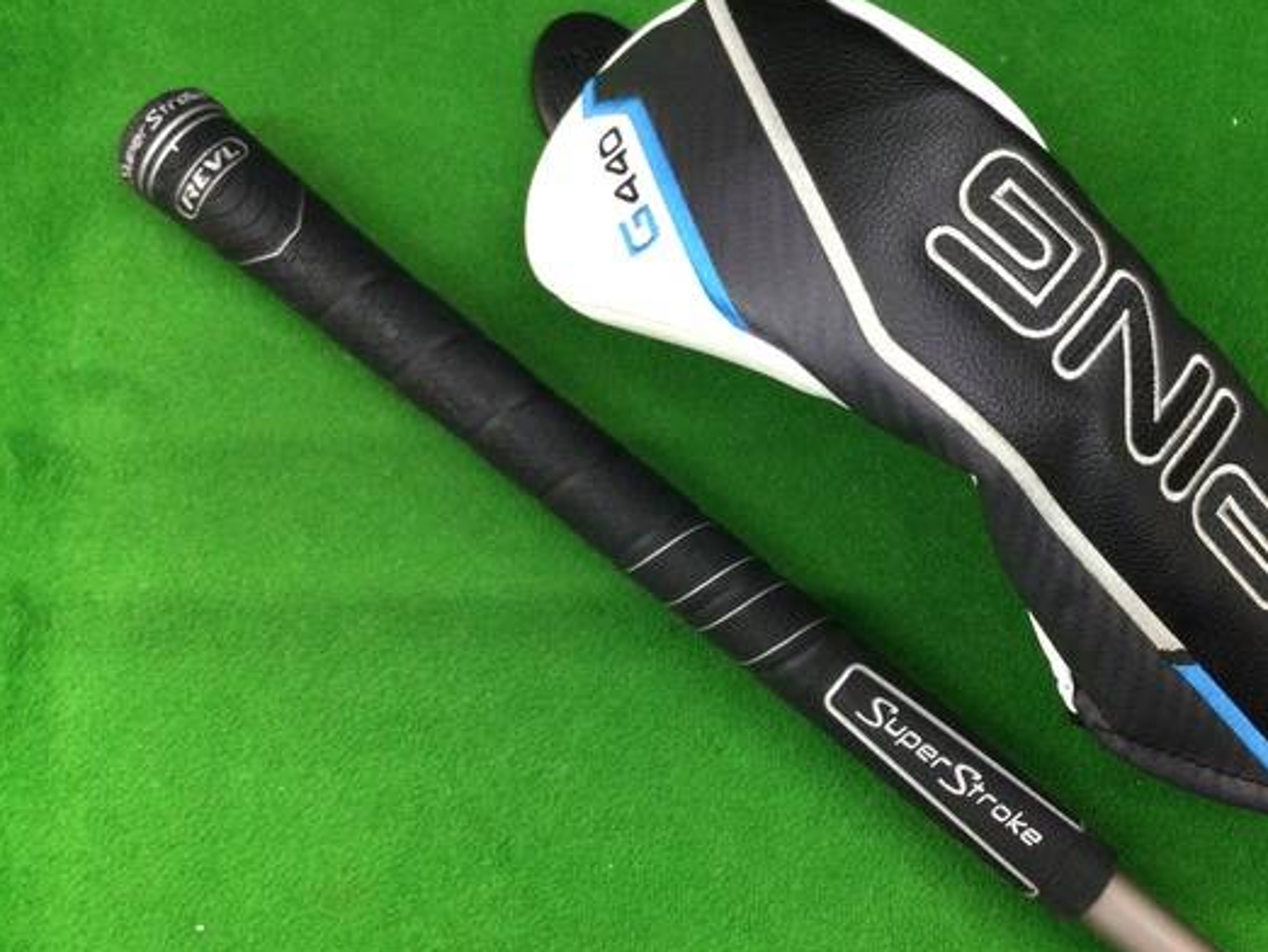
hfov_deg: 48.6
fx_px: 1393
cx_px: 768
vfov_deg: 37.7
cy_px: 495
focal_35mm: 38
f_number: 2.4
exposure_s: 1/30
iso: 160
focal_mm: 3.3
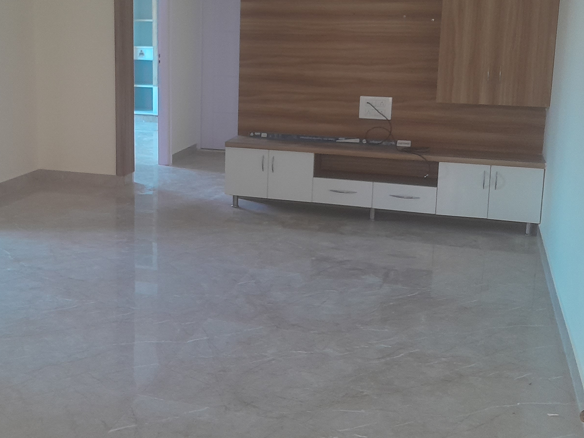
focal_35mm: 46
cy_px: 153
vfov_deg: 31.3
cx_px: 210
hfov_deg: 40.9
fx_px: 776
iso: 400
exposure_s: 1/40
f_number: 1.8
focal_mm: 4
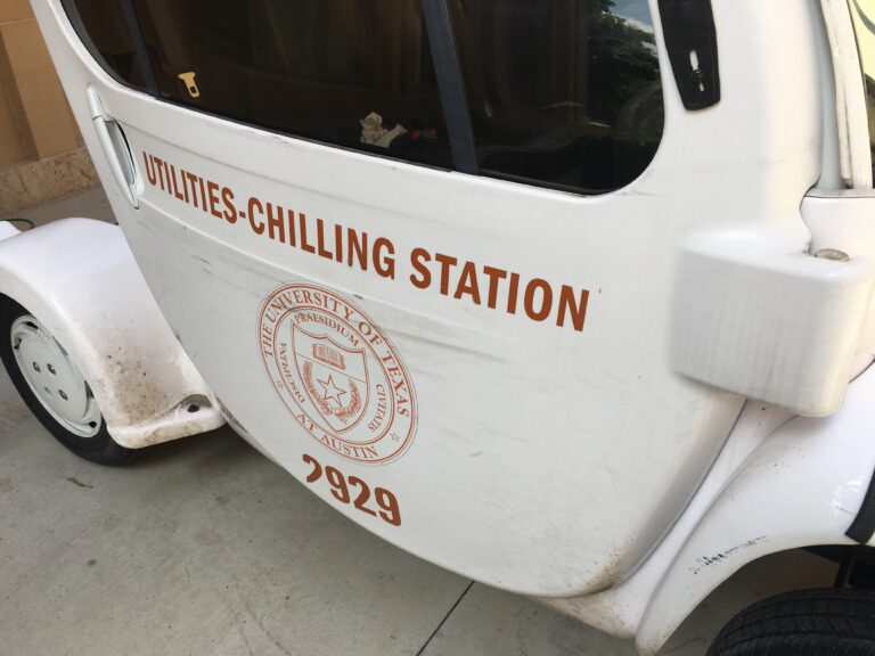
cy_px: 328
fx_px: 733
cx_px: 438
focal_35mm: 29
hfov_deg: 61.7
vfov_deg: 48.2
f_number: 2.2
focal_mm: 4.15
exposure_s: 1/434
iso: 25
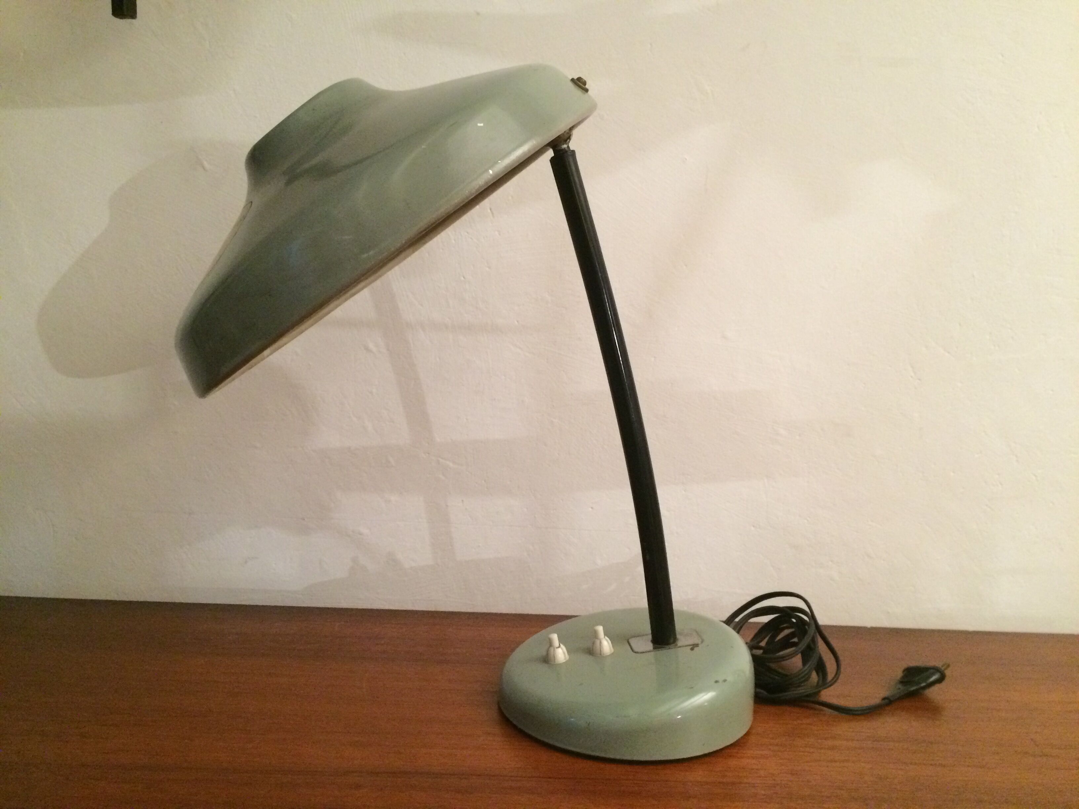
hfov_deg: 61.7
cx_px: 540
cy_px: 404
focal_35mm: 29
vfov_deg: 48.2
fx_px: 904
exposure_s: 1/25
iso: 320
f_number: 2.2
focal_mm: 4.15
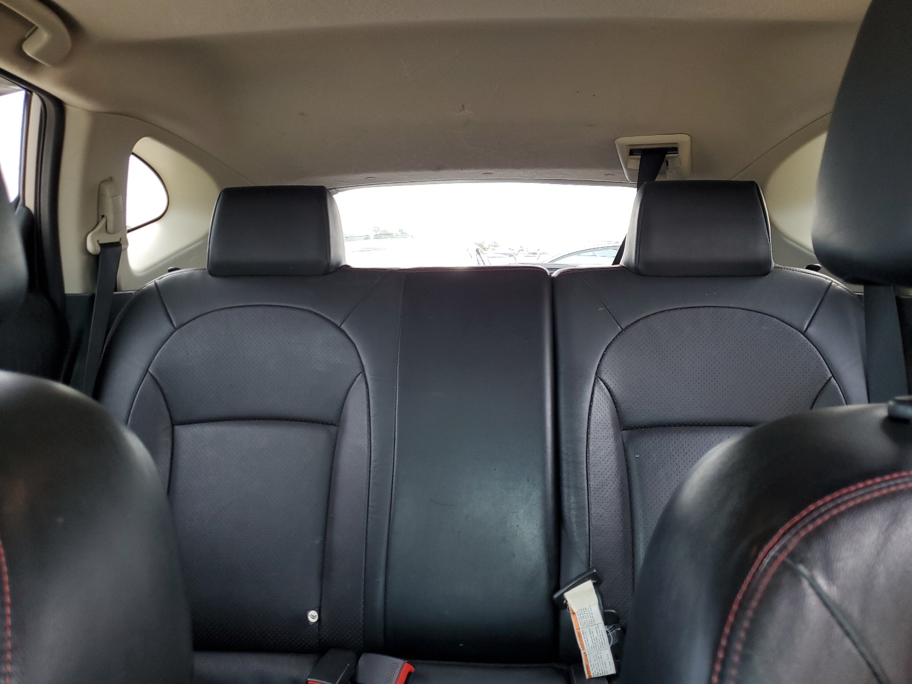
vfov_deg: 53.1
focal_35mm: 26
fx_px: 685
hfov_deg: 67.3
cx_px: 456
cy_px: 342
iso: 72
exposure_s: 1/120
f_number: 1.5
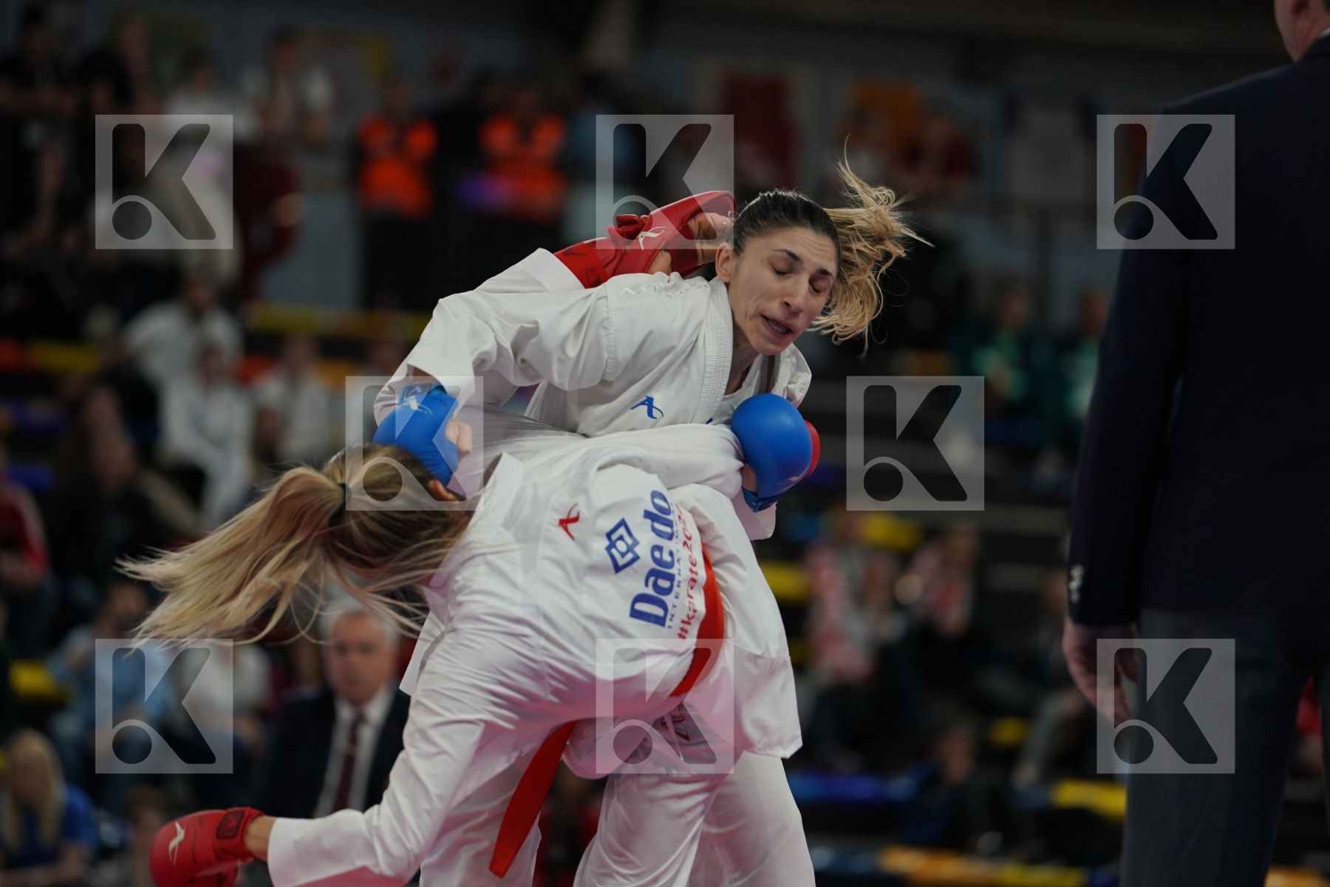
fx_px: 7388
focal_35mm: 200
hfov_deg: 10.3
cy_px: 444
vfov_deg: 6.9
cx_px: 665
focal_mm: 200
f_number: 2.8
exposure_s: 1/1000
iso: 1250
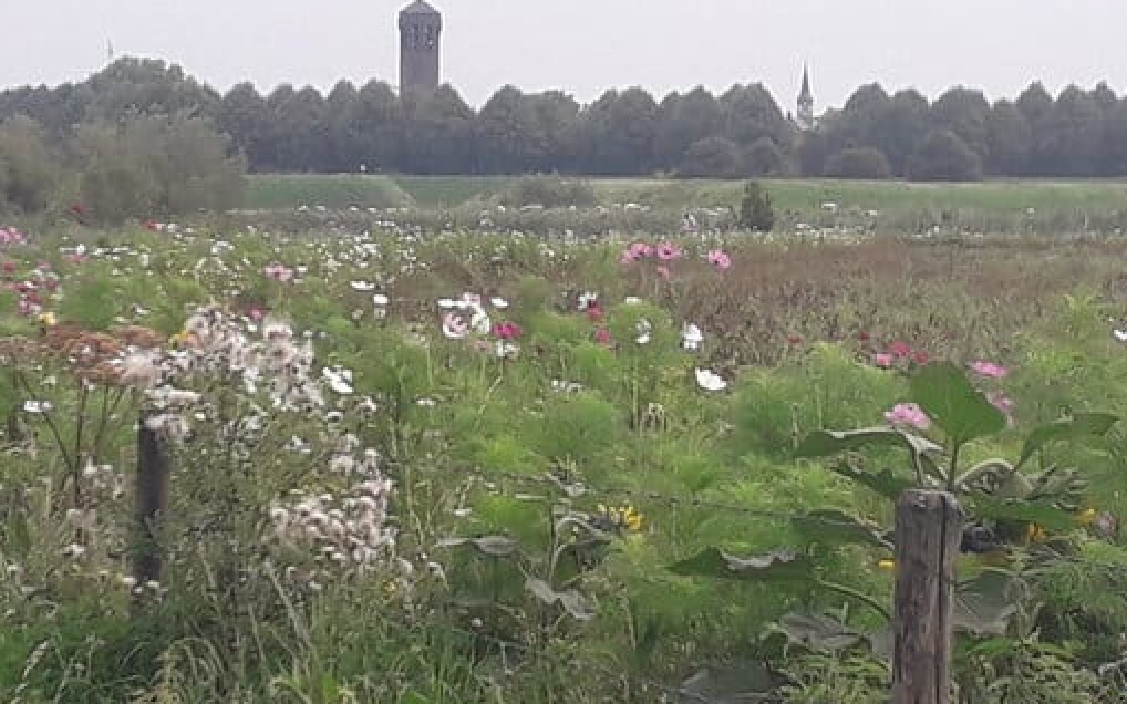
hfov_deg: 64.6
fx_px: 891
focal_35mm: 29
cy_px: 300
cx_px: 562
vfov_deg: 43.0
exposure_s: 1/1224
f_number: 1.9
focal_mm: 3.6
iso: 40
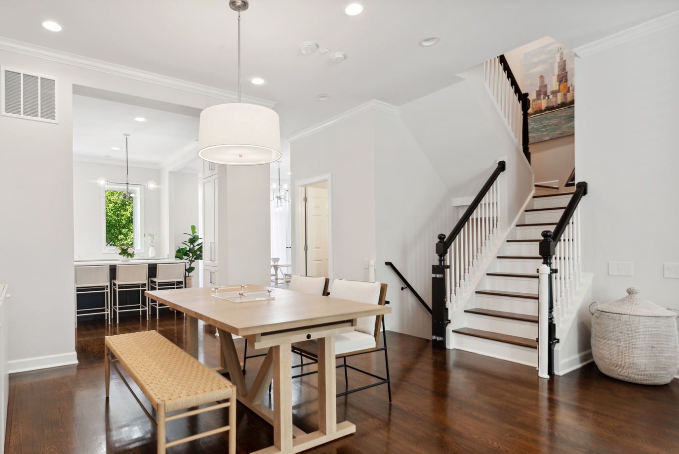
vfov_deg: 61.7
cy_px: 263
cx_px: 289
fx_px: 377
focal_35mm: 20
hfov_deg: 83.4
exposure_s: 1/15
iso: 100
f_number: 8
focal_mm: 17
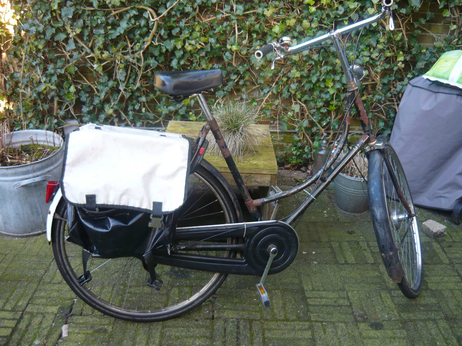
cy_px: 173
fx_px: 440
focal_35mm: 33
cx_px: 231
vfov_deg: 42.9
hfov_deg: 55.4
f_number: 2.8
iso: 100
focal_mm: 5.5
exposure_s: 1/50
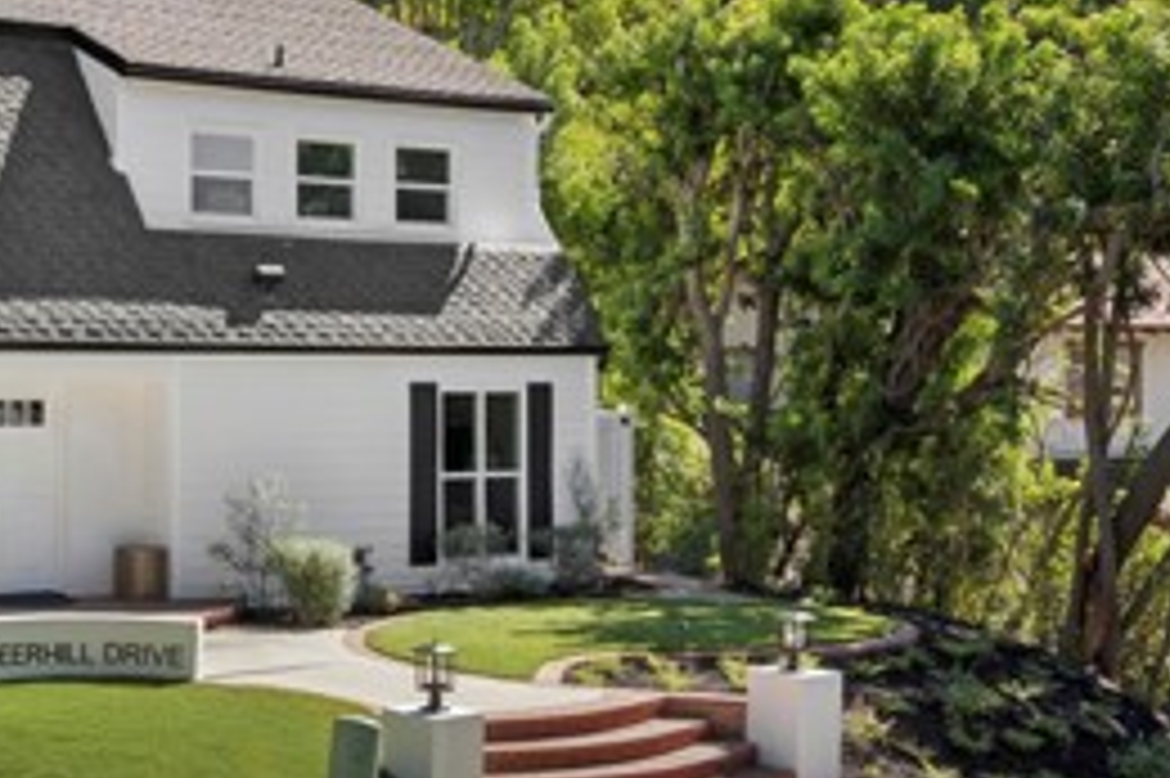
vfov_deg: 21.2
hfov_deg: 28.3
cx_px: -144
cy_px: 376
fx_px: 2079
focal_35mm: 64
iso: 80
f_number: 9
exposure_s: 1/40
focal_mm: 26
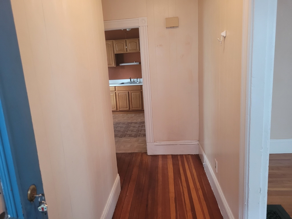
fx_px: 219
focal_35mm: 26
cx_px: 146
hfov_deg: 67.3
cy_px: 110
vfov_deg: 53.1
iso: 250
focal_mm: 5.4
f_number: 1.8
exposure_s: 1/40
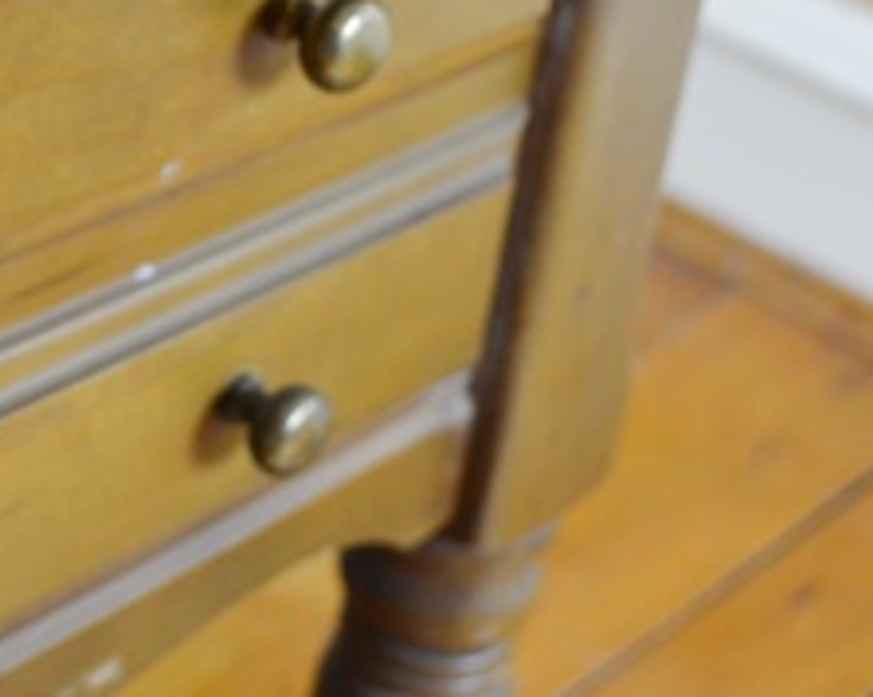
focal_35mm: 91
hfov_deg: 20.4
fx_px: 2349
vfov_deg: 16.6
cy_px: 51
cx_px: 20
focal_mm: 24
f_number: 4
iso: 800
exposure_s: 1/40
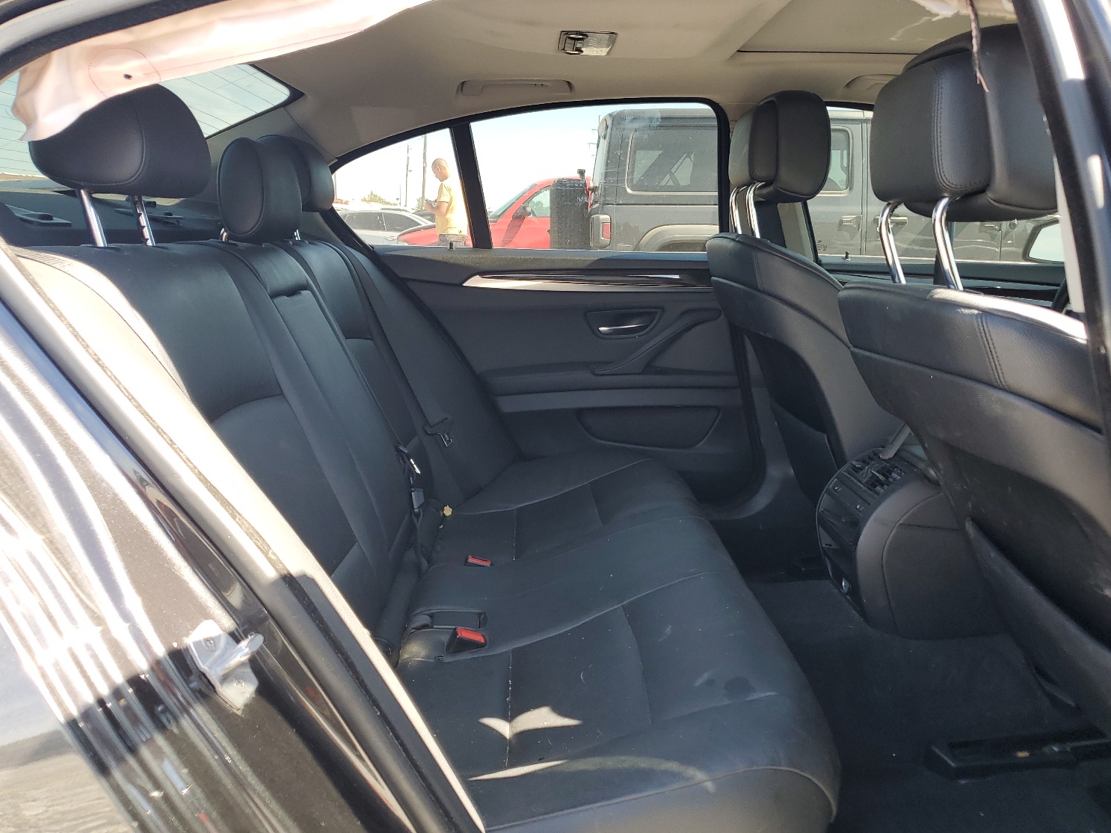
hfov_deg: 63.4
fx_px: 899
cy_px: 402
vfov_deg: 49.7
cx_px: 591
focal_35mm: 28
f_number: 1.5
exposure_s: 1/182
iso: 50
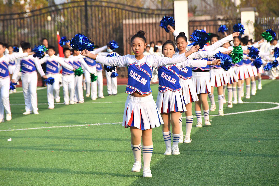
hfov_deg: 6.9
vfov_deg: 4.6
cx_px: 140
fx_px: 2325
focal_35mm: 300
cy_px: 93
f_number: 6.3
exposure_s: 1/2500
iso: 640
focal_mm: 200
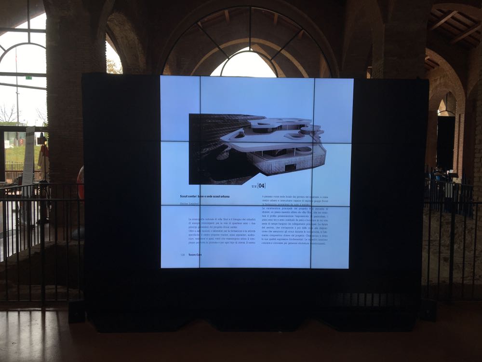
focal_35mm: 29
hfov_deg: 61.7
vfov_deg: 48.2
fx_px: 404
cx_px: 241
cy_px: 181
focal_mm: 4.15
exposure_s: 1/100
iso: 32
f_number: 2.2
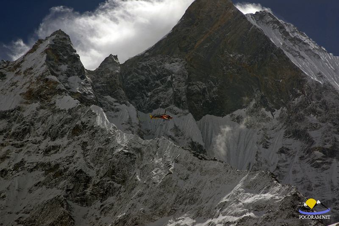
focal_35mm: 158
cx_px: 170
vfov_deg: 8.7
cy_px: 113
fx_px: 1482
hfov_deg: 13.1
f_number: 6.3
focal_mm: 105
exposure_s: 1/400
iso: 100
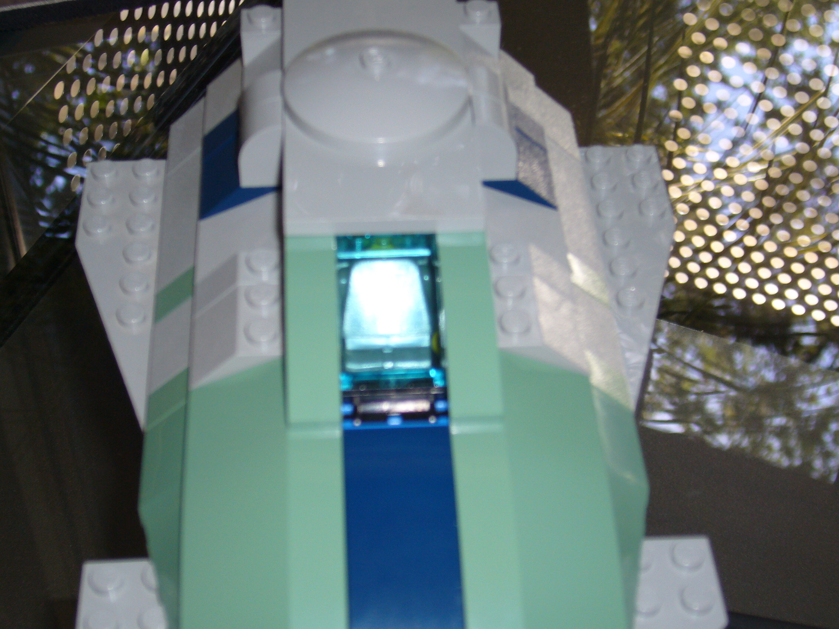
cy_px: 314
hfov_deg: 29.4
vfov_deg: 22.3
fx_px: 1600
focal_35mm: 66
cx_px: 420
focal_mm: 10.9
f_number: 3.9
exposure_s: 1/60
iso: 100
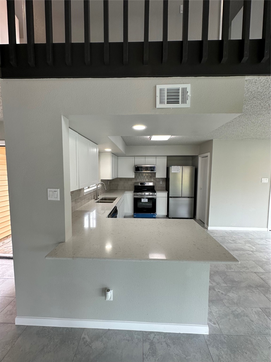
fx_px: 146
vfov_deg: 102.1
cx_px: 136
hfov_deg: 85.7
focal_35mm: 14
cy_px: 181
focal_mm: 2.22
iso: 100
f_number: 2.2
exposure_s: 1/120
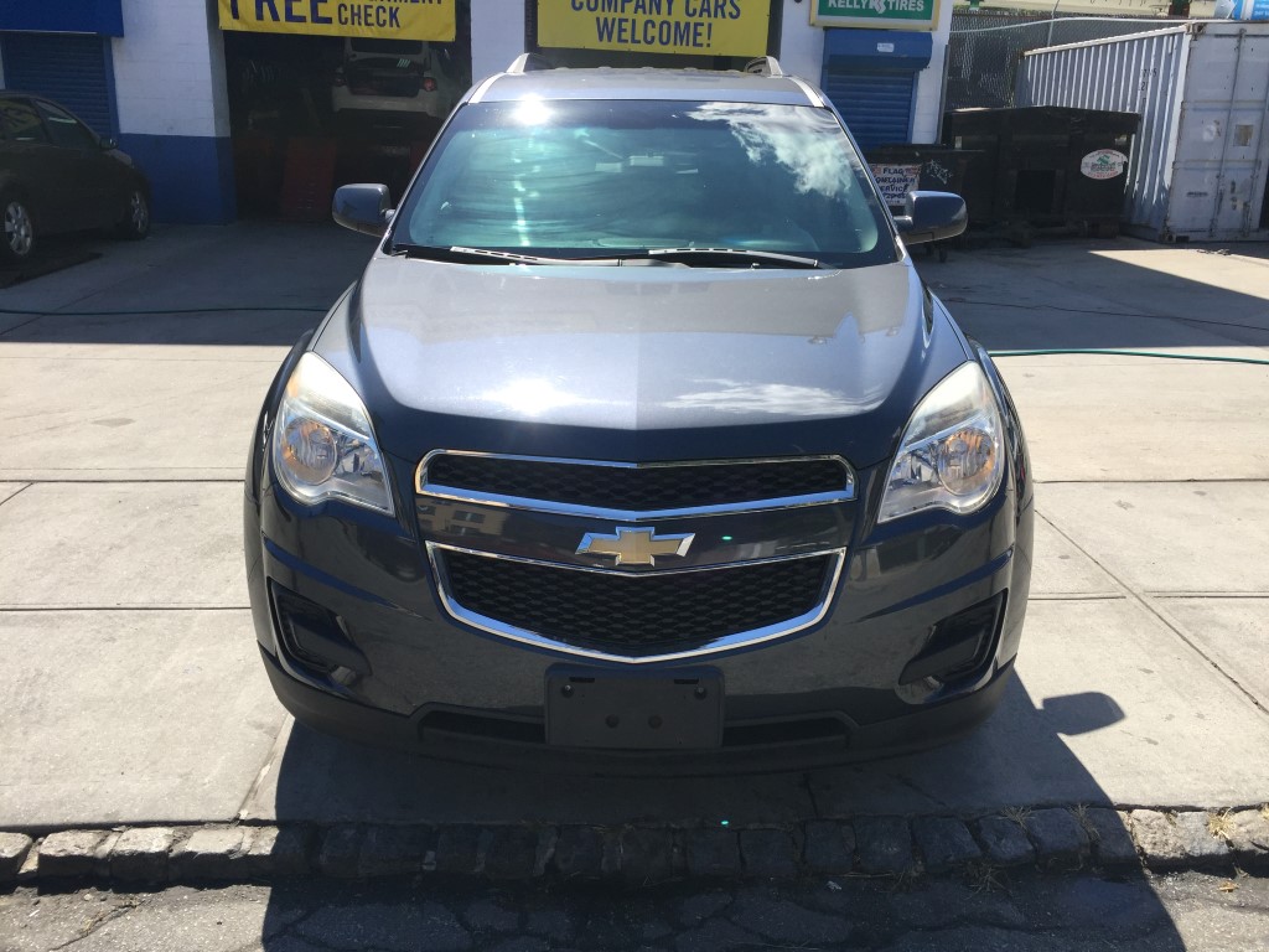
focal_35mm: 29
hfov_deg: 61.7
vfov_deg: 48.2
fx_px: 1063
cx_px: 634
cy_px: 476
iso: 32
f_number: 2.2
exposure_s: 1/1364
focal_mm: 4.15
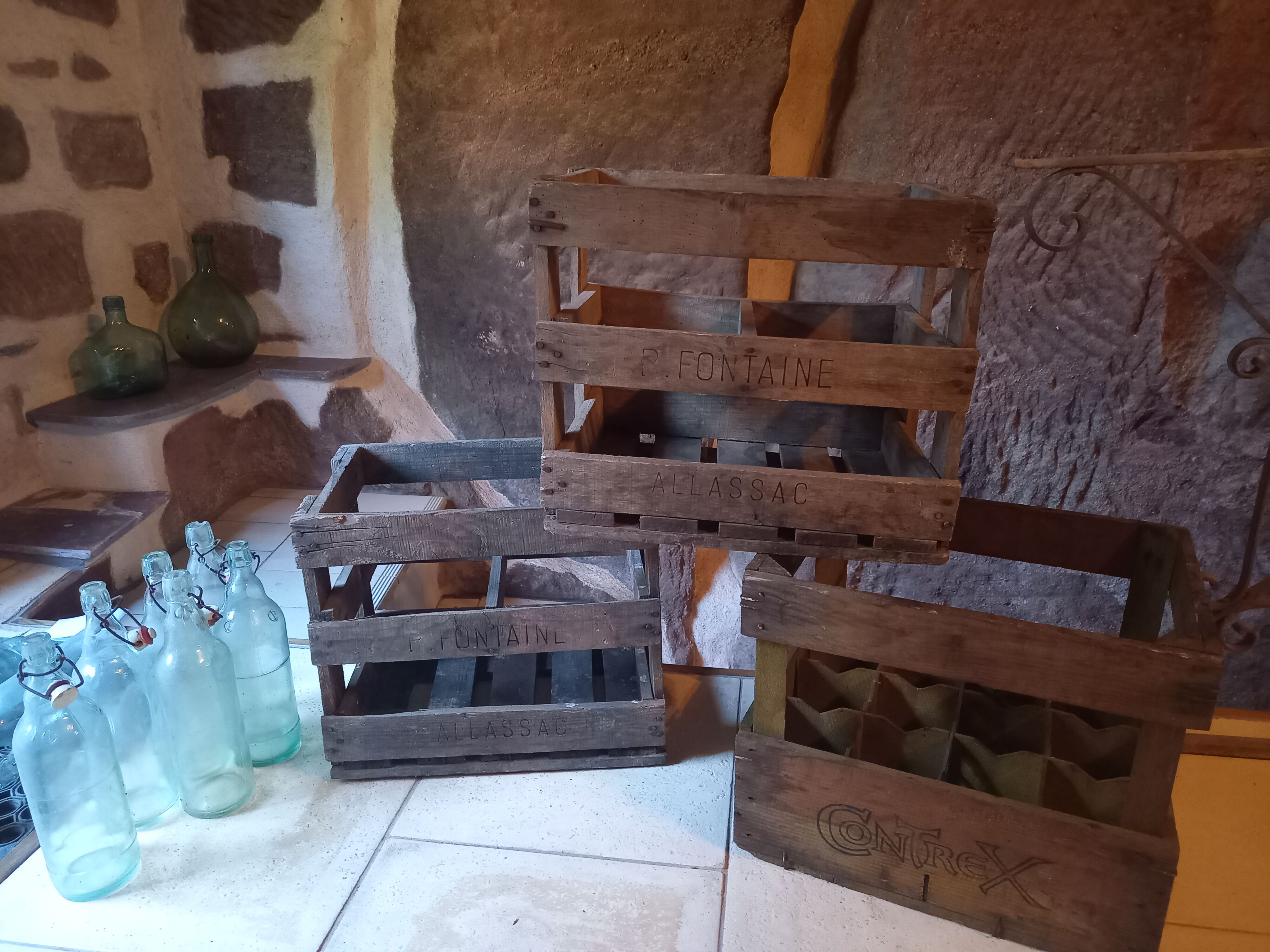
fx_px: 917
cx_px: 635
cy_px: 476
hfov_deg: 69.4
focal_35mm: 25
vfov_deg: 54.9
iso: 1000
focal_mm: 4.6
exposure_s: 1/25
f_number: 2
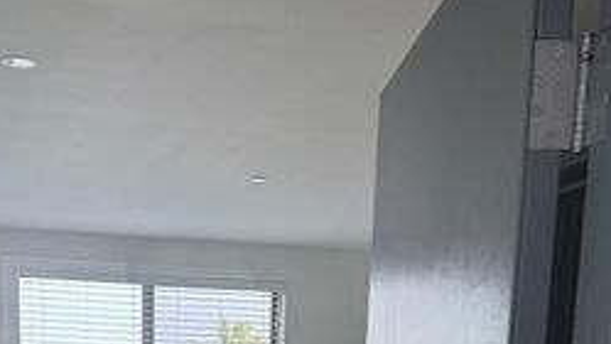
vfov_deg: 14.0
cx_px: 211
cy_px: 731
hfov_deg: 30.0
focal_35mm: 70
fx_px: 1134
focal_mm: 6.76
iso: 100
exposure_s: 1/232
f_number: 1.78
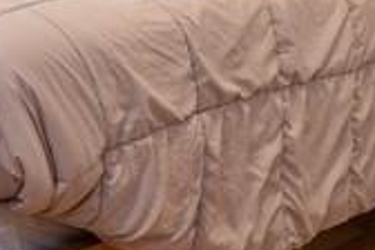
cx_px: -344
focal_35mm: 91
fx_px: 948
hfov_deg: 17.2
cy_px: -246
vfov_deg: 13.1
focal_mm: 17
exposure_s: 1.3
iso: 100
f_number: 11
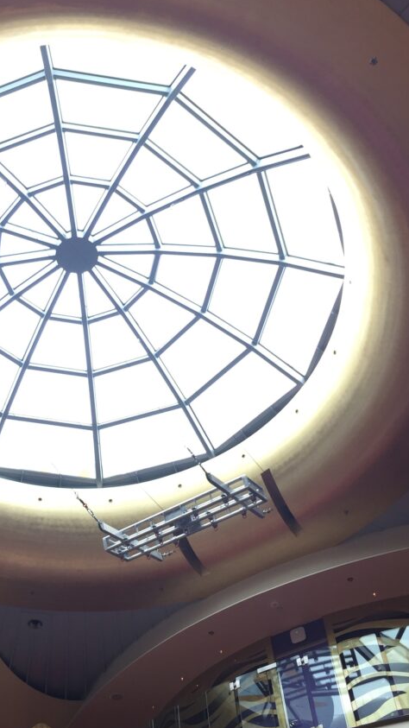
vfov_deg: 45.5
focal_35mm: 45
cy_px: 374
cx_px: 57
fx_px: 868
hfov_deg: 25.8
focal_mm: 4.15
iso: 32
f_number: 2.2
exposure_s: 1/30
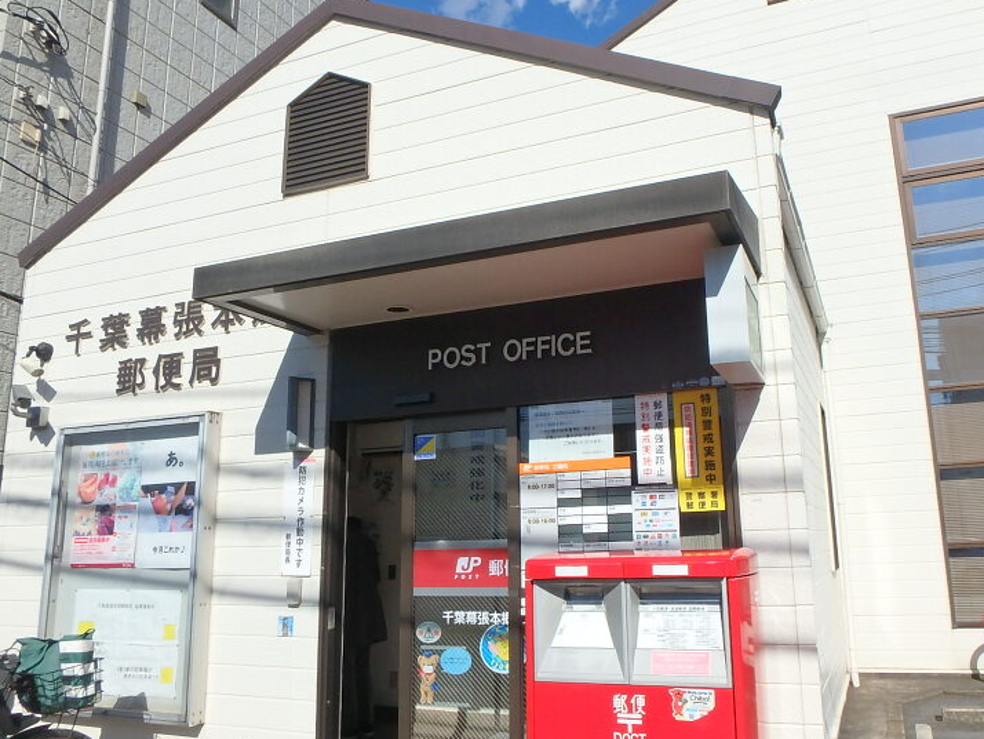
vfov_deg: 49.8
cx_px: 568
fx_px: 796
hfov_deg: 63.1
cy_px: 387
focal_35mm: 28
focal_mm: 3.7
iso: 125
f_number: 6
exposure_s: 1/800
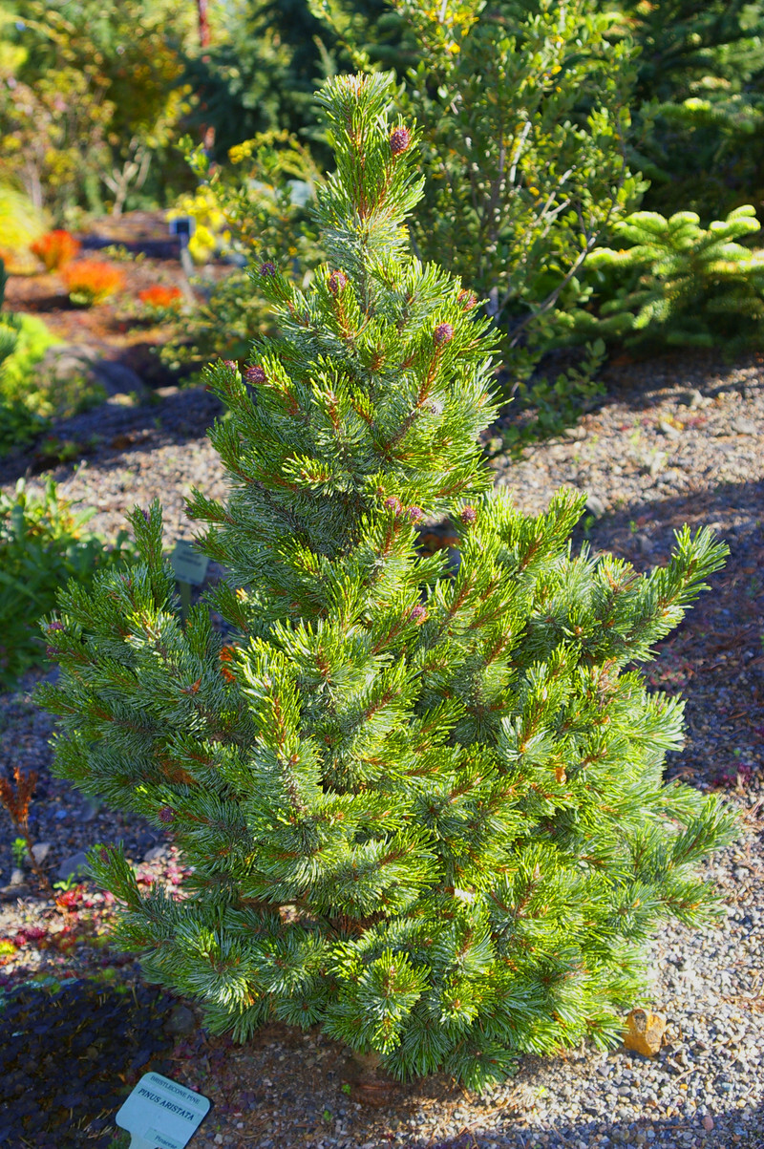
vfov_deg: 13.7
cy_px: 574
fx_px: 4783
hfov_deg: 9.1
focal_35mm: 150
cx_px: 382
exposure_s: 1/180
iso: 200
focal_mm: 100
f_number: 6.7
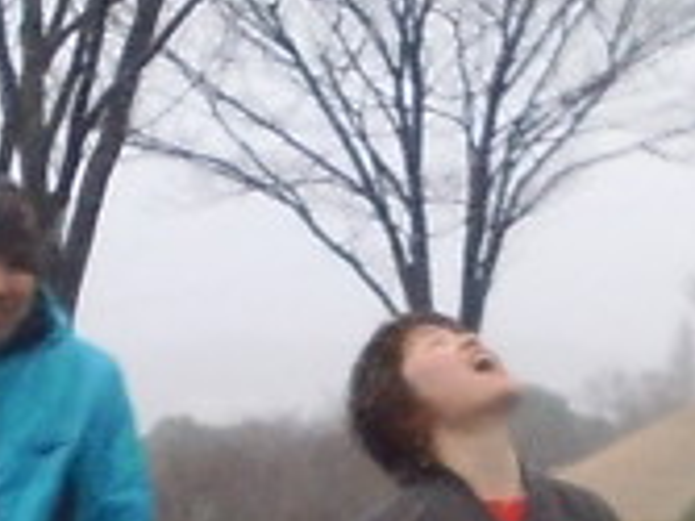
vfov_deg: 12.8
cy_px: 729
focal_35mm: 111
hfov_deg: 17.7
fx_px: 2227
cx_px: 308
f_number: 3.5
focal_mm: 3.73
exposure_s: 1/83.3
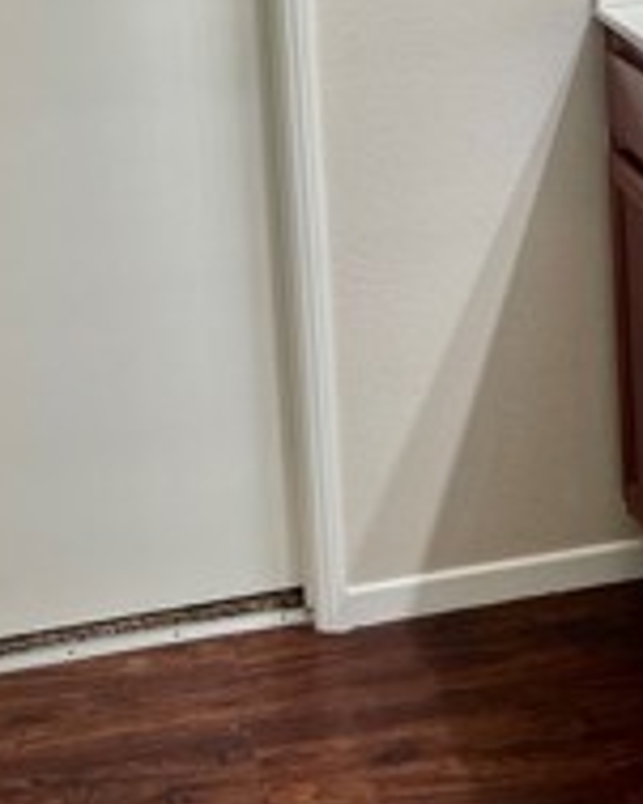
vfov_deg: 20.8
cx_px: 571
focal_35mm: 86
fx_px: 2047
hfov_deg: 17.6
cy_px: -149
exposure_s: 1/120
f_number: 1.5
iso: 40
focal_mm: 5.7
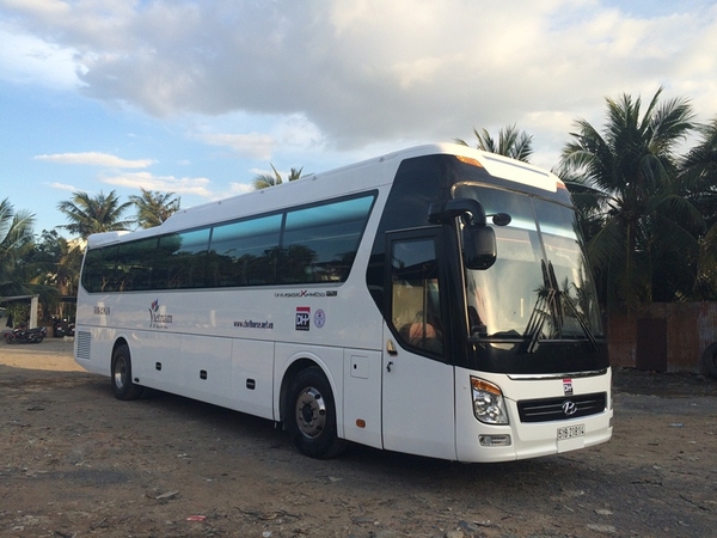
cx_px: 358
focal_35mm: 29
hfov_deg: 61.7
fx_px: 601
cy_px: 269
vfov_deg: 48.2
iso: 32
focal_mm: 4.15
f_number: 2.2
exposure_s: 1/684
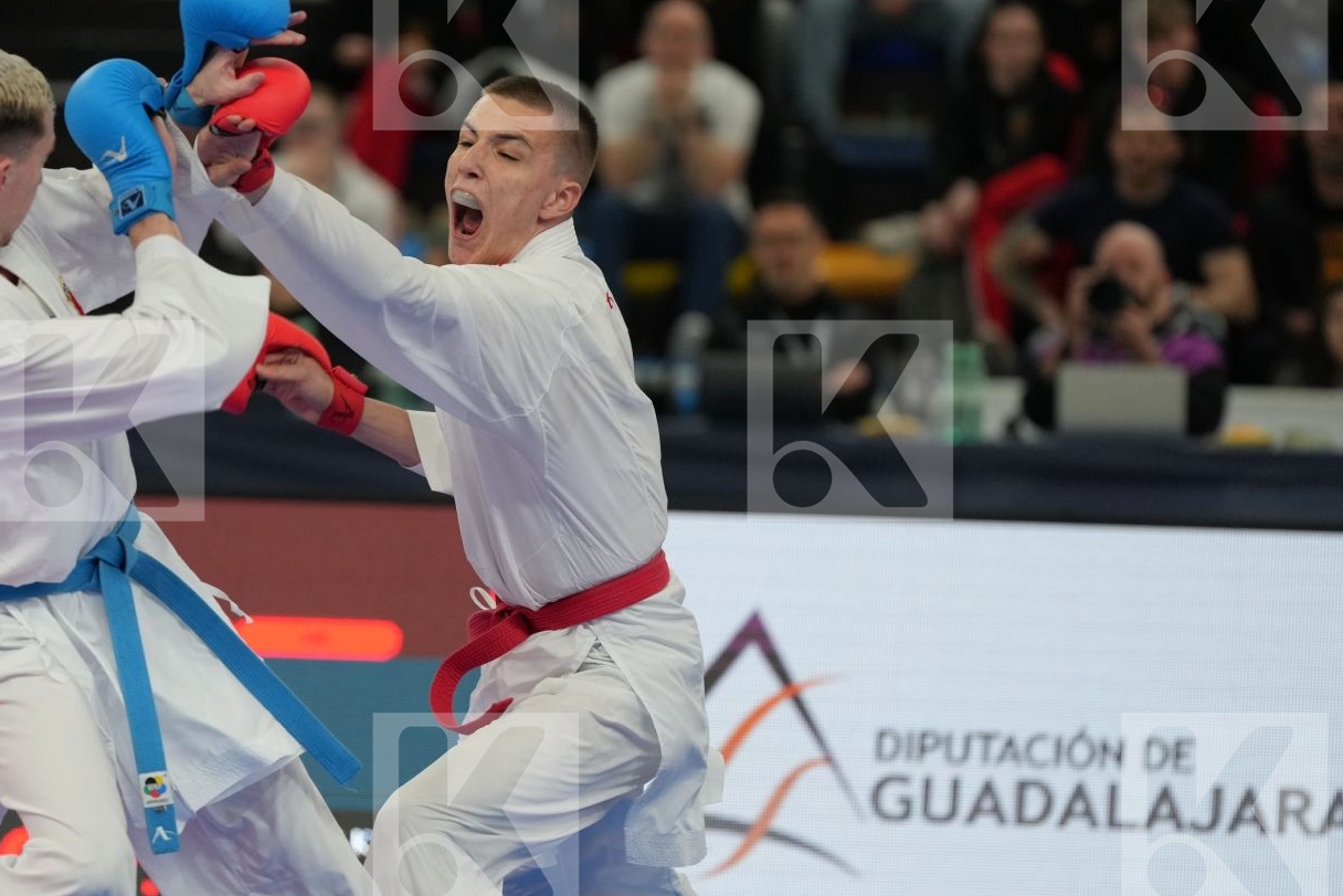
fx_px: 11043
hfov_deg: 7.0
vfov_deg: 4.6
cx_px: 476
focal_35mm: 296
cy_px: 421
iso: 1600
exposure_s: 1/1000
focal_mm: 200
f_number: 2.8
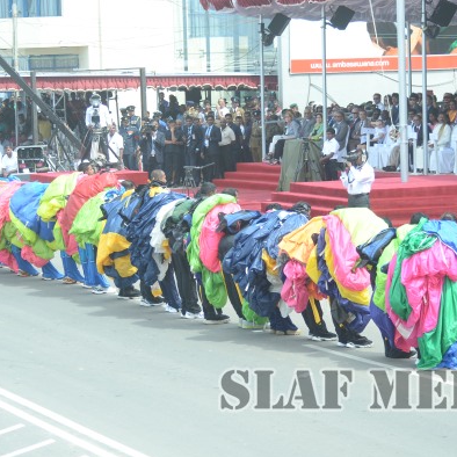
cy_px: 229
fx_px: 2315
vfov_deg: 11.3
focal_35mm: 155
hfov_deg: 11.3
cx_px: 251
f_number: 4.5
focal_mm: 80
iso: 200
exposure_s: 1/400
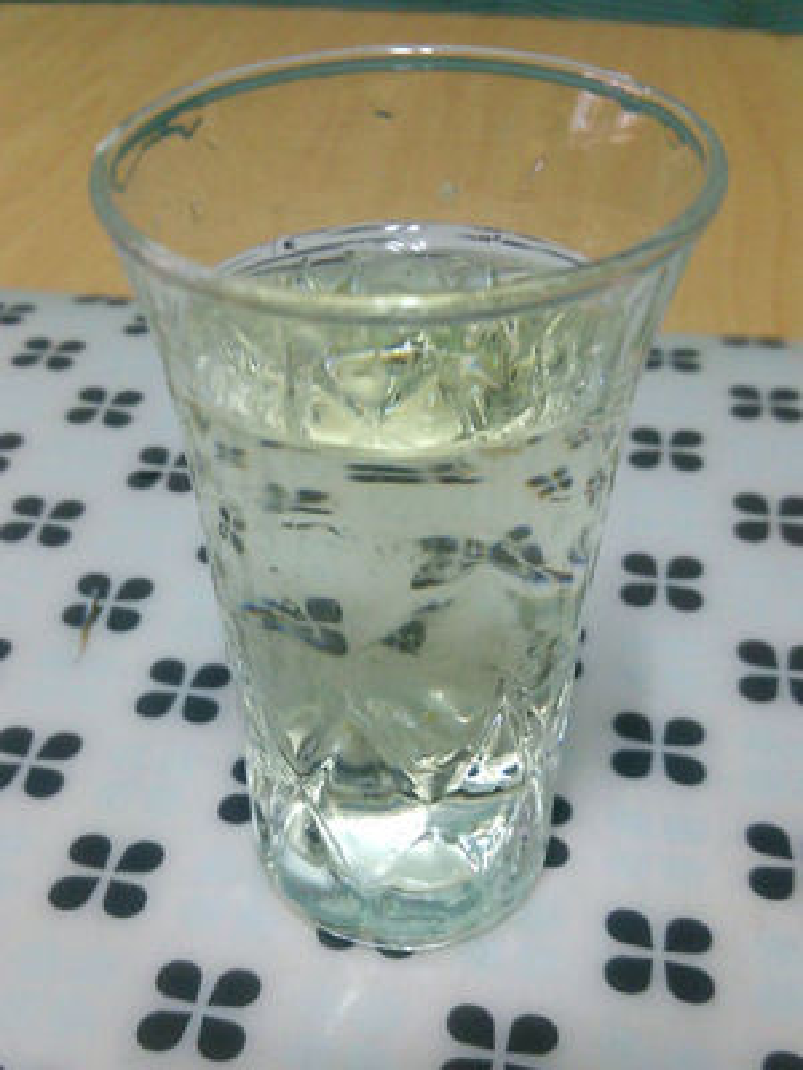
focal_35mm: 30
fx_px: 928
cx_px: 402
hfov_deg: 46.8
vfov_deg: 60.0
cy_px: 535
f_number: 1.94
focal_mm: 4.06
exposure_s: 1/25
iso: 160
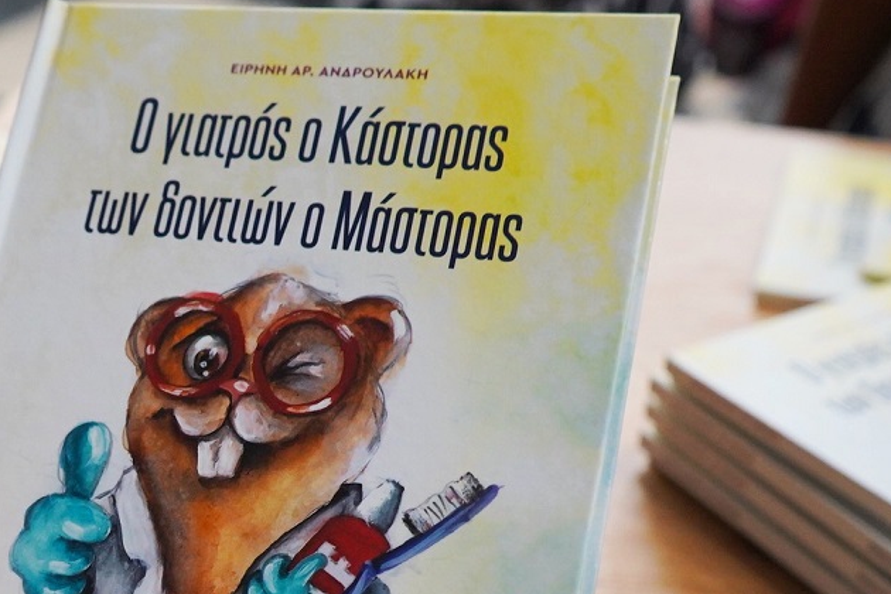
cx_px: 182
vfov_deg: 19.3
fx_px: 1732
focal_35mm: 70
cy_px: 465
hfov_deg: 28.3
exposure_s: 1/160
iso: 2500
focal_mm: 28
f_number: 3.5
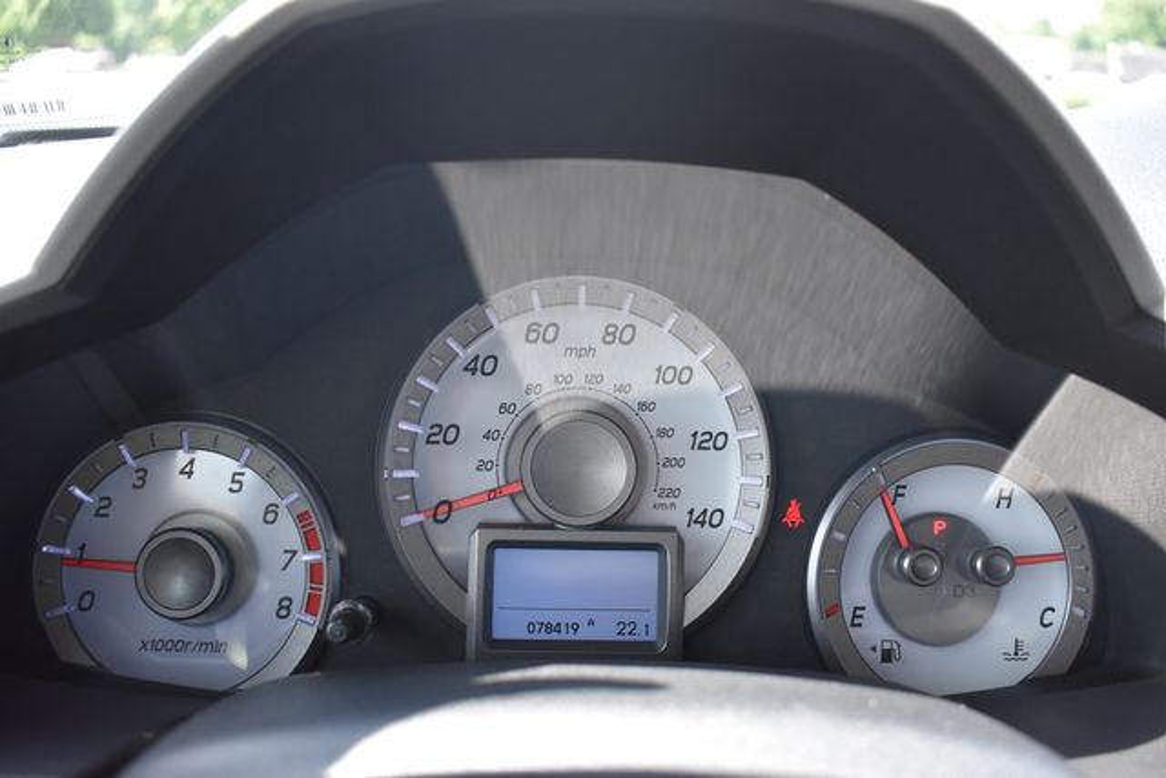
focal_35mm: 33
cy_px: 389
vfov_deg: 40.0
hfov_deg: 57.2
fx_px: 1069
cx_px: 583
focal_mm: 22
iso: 800
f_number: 3.8
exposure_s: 1/250
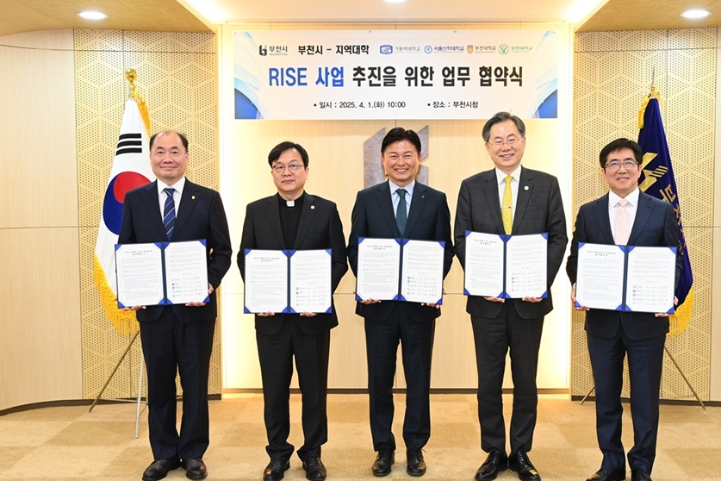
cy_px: 240
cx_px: 405
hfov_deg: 49.4
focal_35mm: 39
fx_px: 781
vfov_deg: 34.2
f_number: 6.3
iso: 2500
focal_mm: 34
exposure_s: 1/125
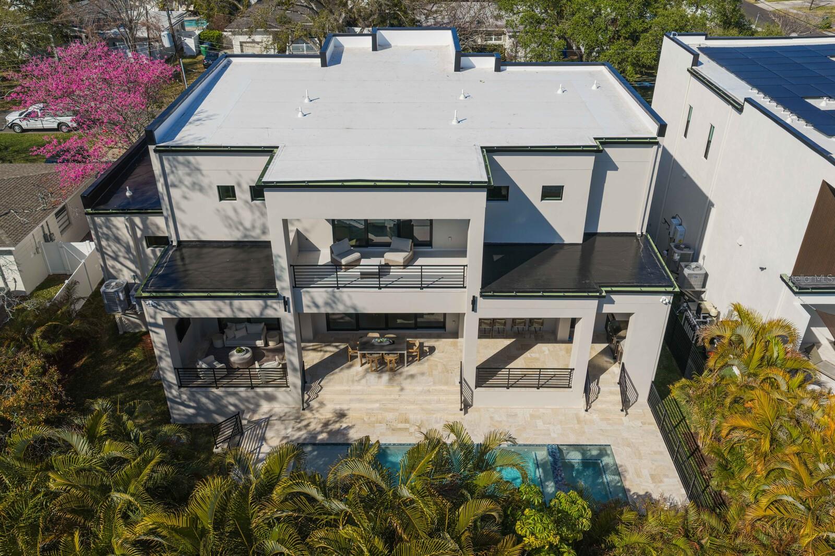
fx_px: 649
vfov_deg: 46.4
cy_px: 278
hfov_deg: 65.5
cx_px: 418
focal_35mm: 28
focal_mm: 14.45
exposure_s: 1/5000
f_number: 2.8
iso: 320
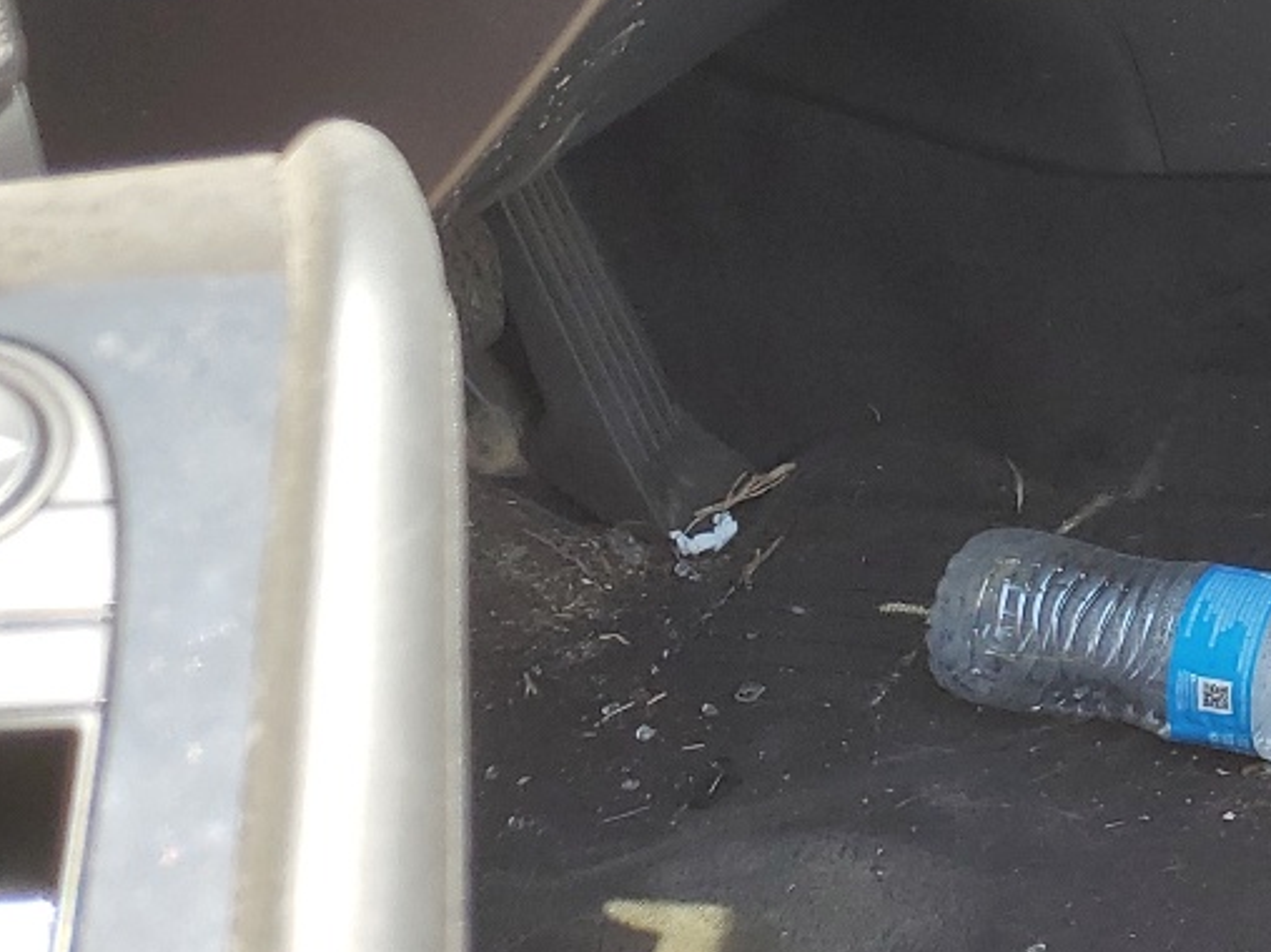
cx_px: 1933
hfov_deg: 20.3
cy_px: -338
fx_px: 3010
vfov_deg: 16.8
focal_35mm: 82
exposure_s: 1/400
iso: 50
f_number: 1.5
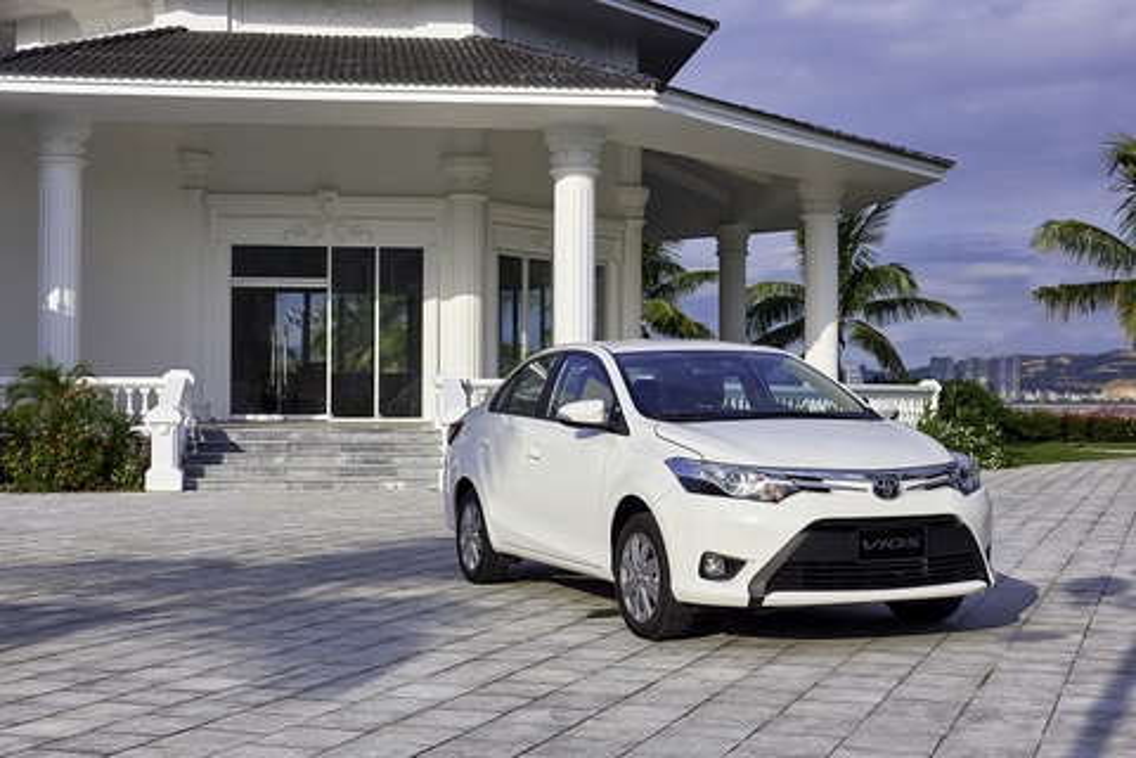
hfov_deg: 39.6
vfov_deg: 27.0
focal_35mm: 50
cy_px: 379
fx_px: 1578
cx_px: 568
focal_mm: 50
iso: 64
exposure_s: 1/100
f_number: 13
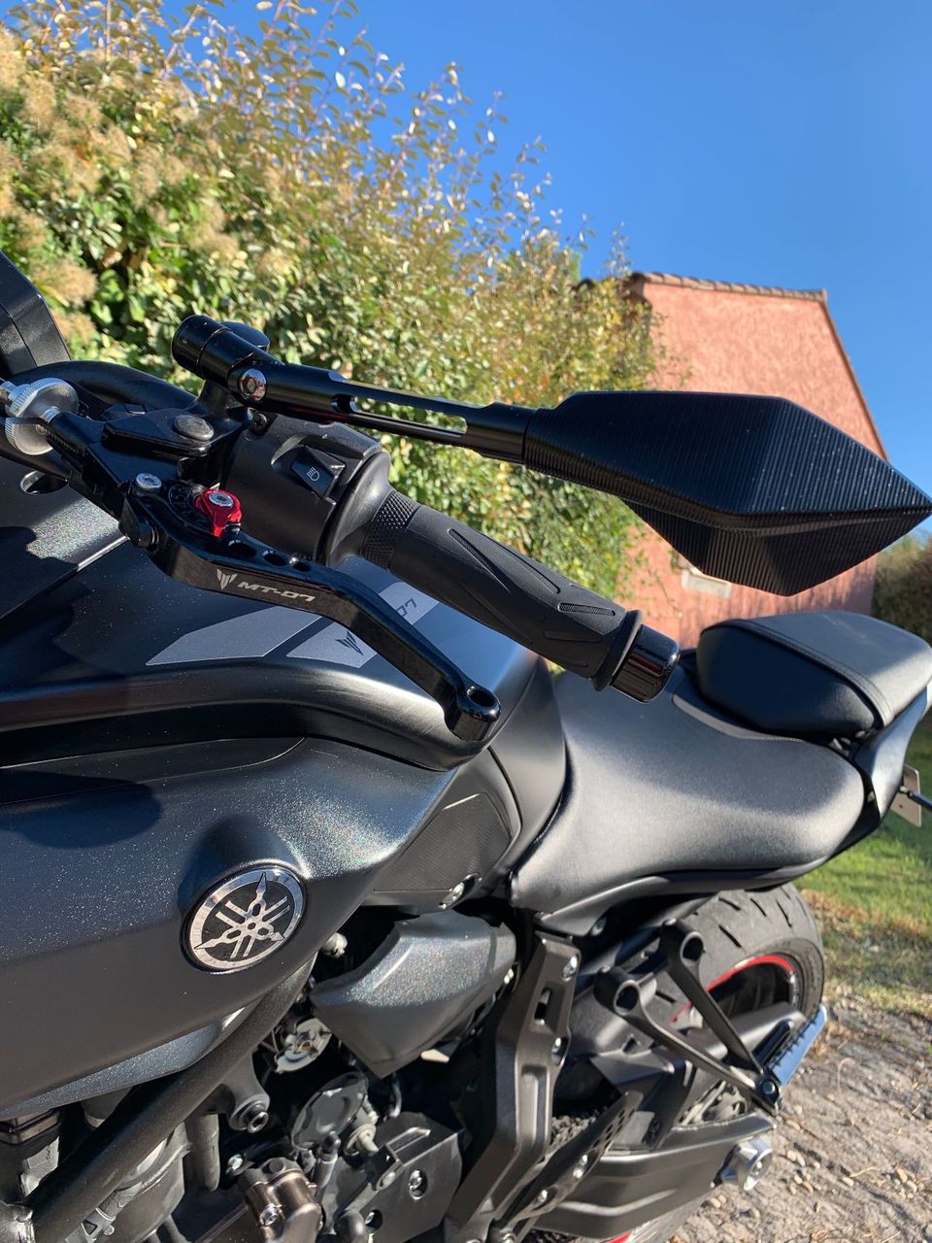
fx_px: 933
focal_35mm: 26
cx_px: 466
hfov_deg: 53.1
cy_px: 622
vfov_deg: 67.3
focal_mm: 4.25
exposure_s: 1/627
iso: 25
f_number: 1.8
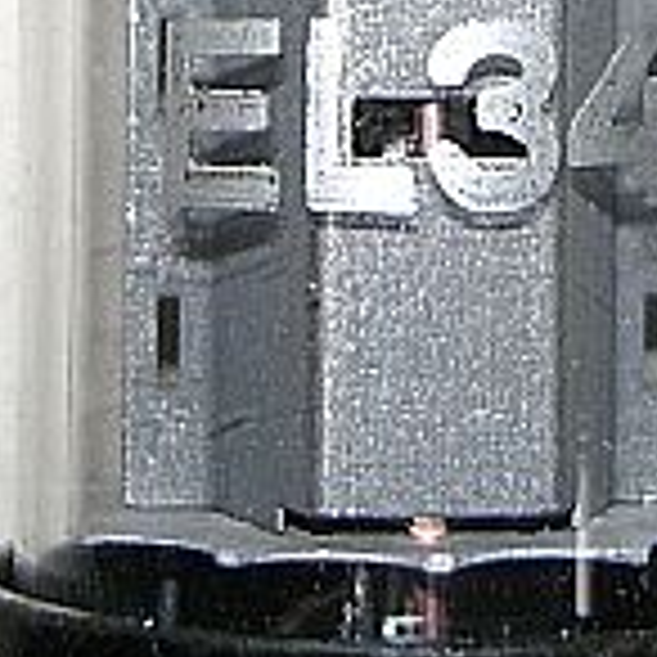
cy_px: -328
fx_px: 3157
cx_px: 464
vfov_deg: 11.4
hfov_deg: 11.9
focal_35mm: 147
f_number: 2.8
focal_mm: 7.9
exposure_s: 1/60
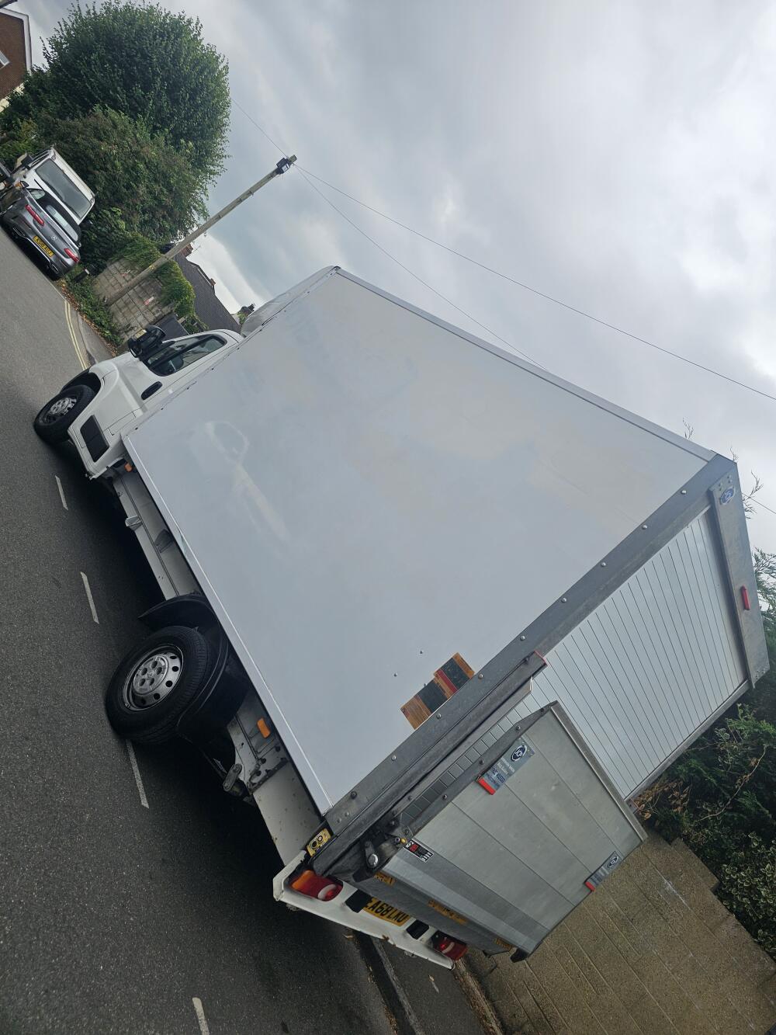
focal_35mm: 23
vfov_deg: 73.9
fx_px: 687
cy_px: 518
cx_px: 388
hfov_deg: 58.9
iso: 10
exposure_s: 1/902
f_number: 1.7
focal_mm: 6.3
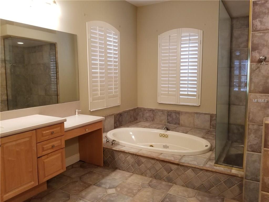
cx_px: 134
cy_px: 101
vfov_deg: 53.1
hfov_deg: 67.3
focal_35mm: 26
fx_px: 202
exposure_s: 1/40
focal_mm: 4.25
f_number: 1.7
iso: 160
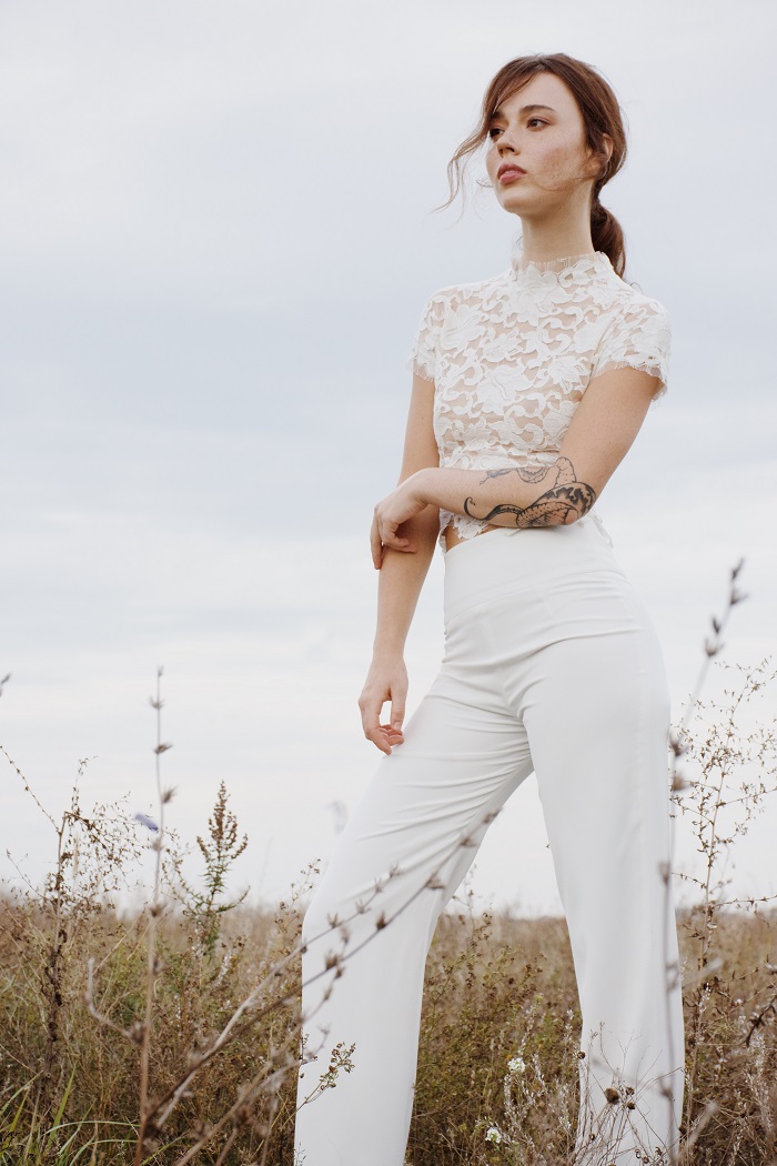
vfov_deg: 22.6
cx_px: 388
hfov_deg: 15.2
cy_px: 583
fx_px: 2914
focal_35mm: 90
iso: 450
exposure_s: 1/500
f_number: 8
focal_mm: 60
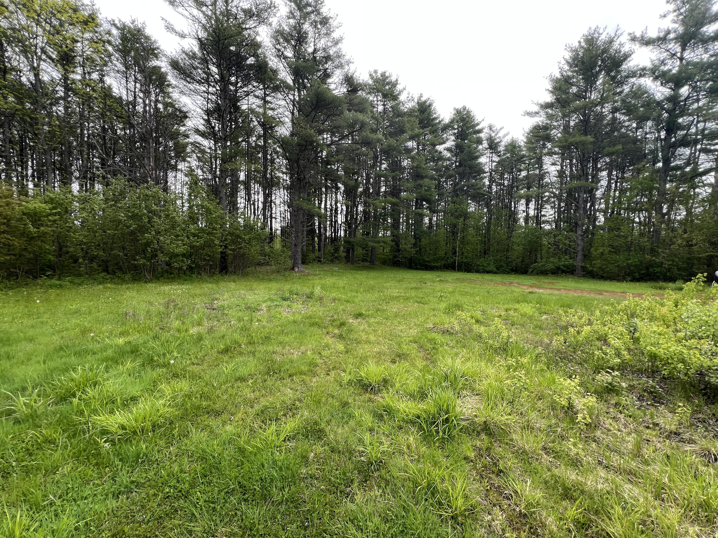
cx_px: 359
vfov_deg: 89.9
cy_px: 269
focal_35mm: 13
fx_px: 270
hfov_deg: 106.2
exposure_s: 1/338
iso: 32
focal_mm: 1.57
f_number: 1.8
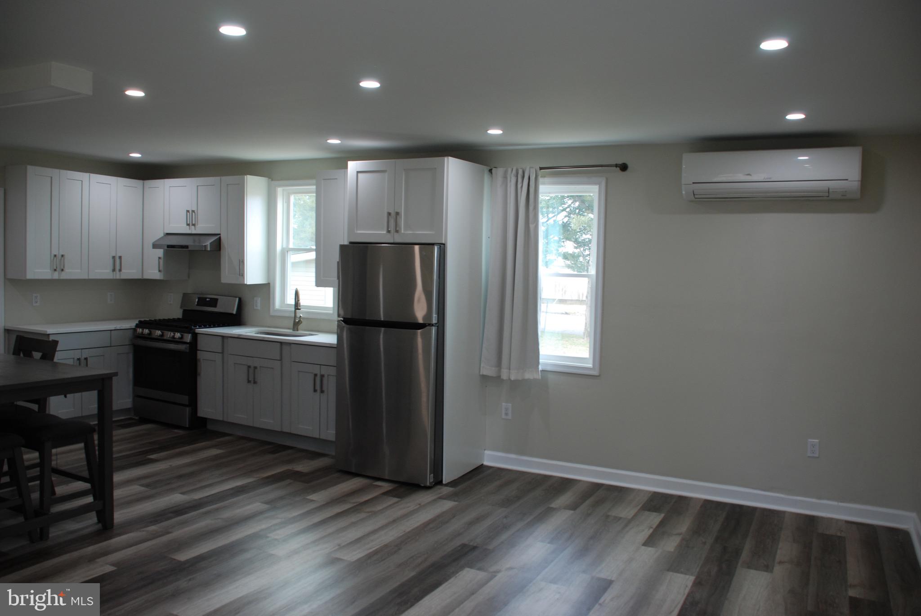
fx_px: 768
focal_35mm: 30
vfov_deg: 43.7
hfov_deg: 61.9
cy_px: 308
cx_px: 460
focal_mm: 20
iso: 200
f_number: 3.8
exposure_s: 1/60
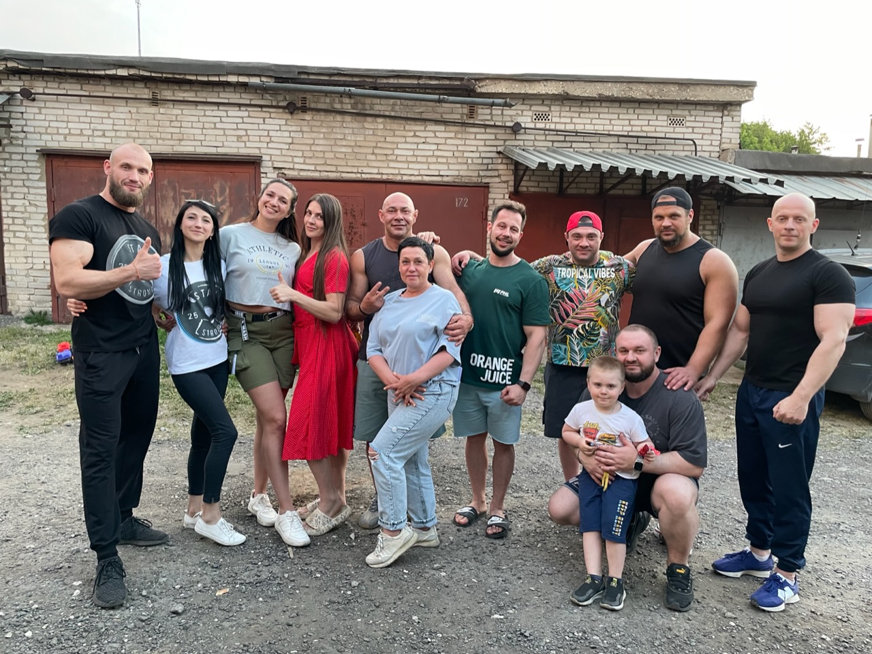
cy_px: 327
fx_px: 655
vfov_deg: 53.1
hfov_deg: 67.3
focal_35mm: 26
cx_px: 436
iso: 160
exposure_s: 1/60
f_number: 1.6
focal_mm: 4.2
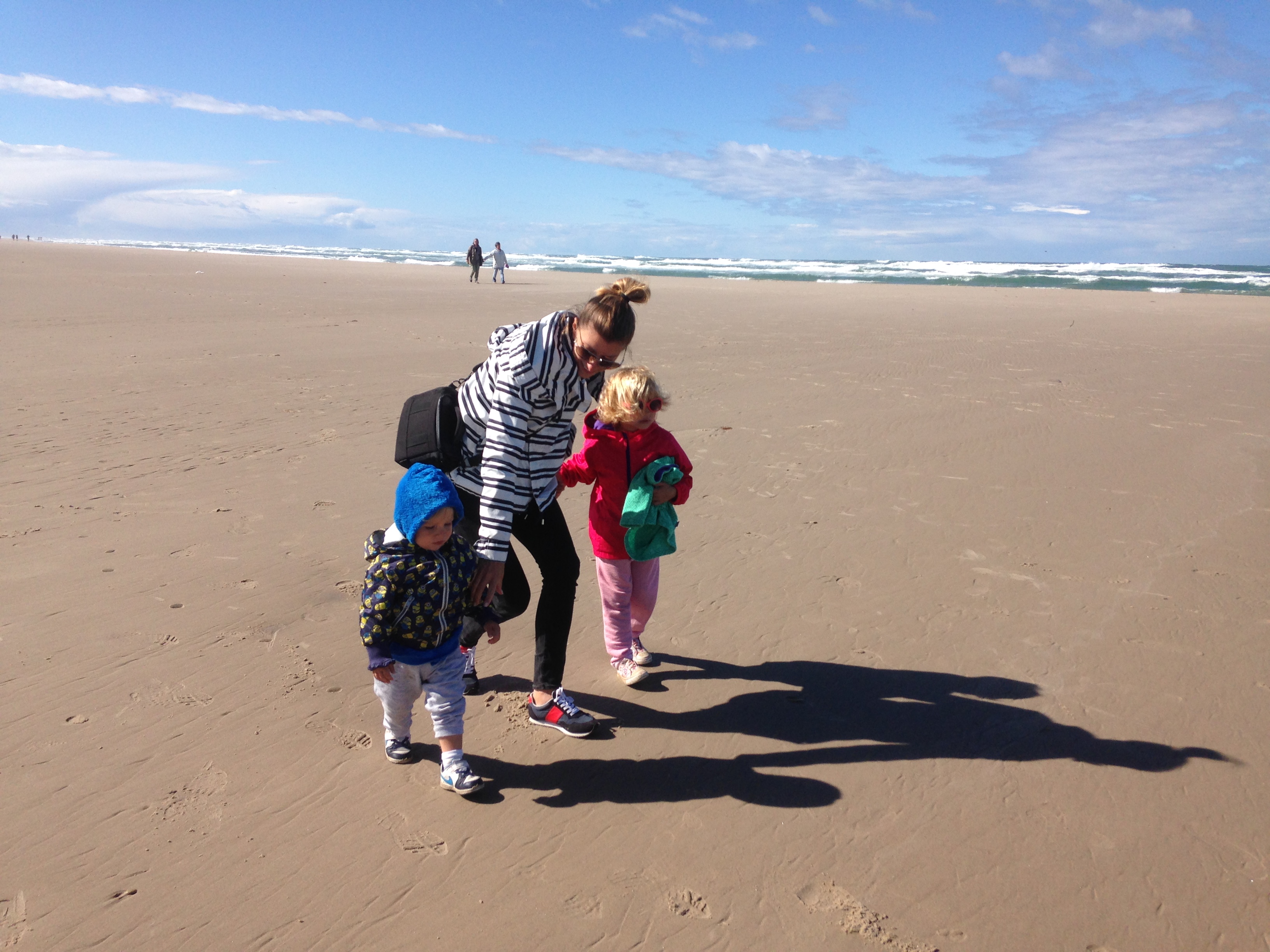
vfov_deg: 42.9
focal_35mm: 33
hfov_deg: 55.4
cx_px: 635
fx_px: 1211
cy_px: 476
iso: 50
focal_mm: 4.12
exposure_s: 1/2008
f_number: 2.4
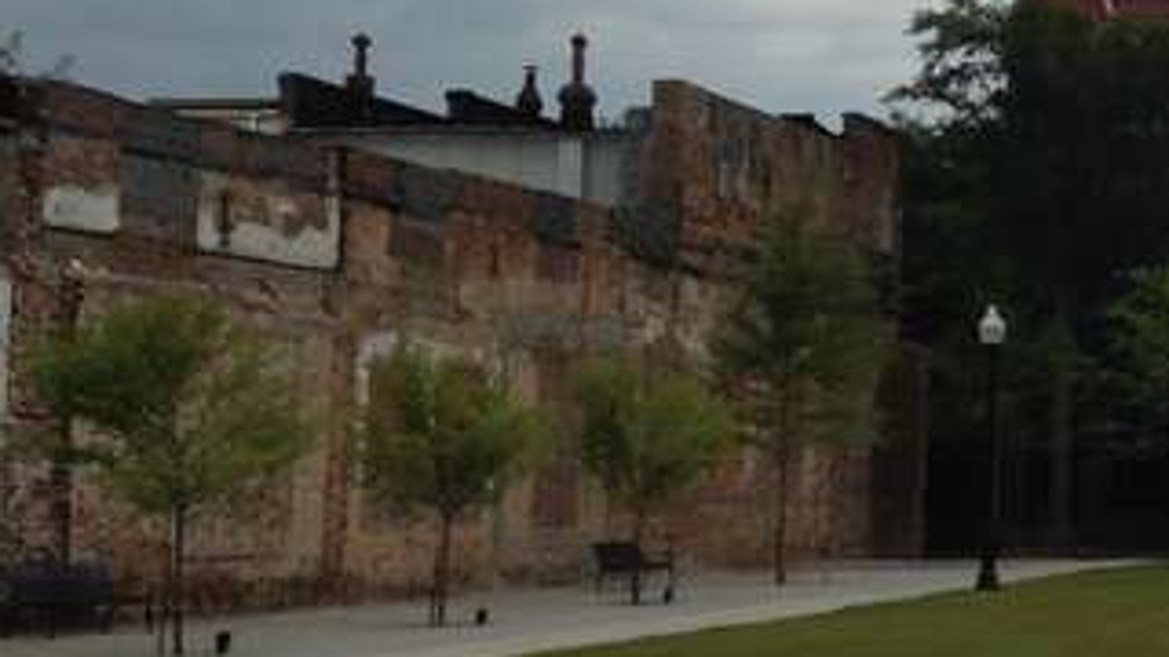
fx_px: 2790
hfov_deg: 21.9
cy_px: 182
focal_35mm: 90
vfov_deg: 13.4
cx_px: 1399
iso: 50
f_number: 2.4
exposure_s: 1/1106
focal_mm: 4.12
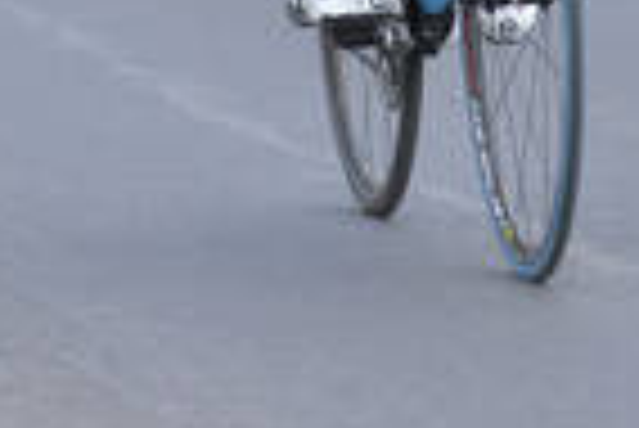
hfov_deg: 5.1
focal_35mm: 405
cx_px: 518
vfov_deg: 3.4
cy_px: -502
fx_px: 7196
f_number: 4
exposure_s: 1/2500
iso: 400
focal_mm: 90
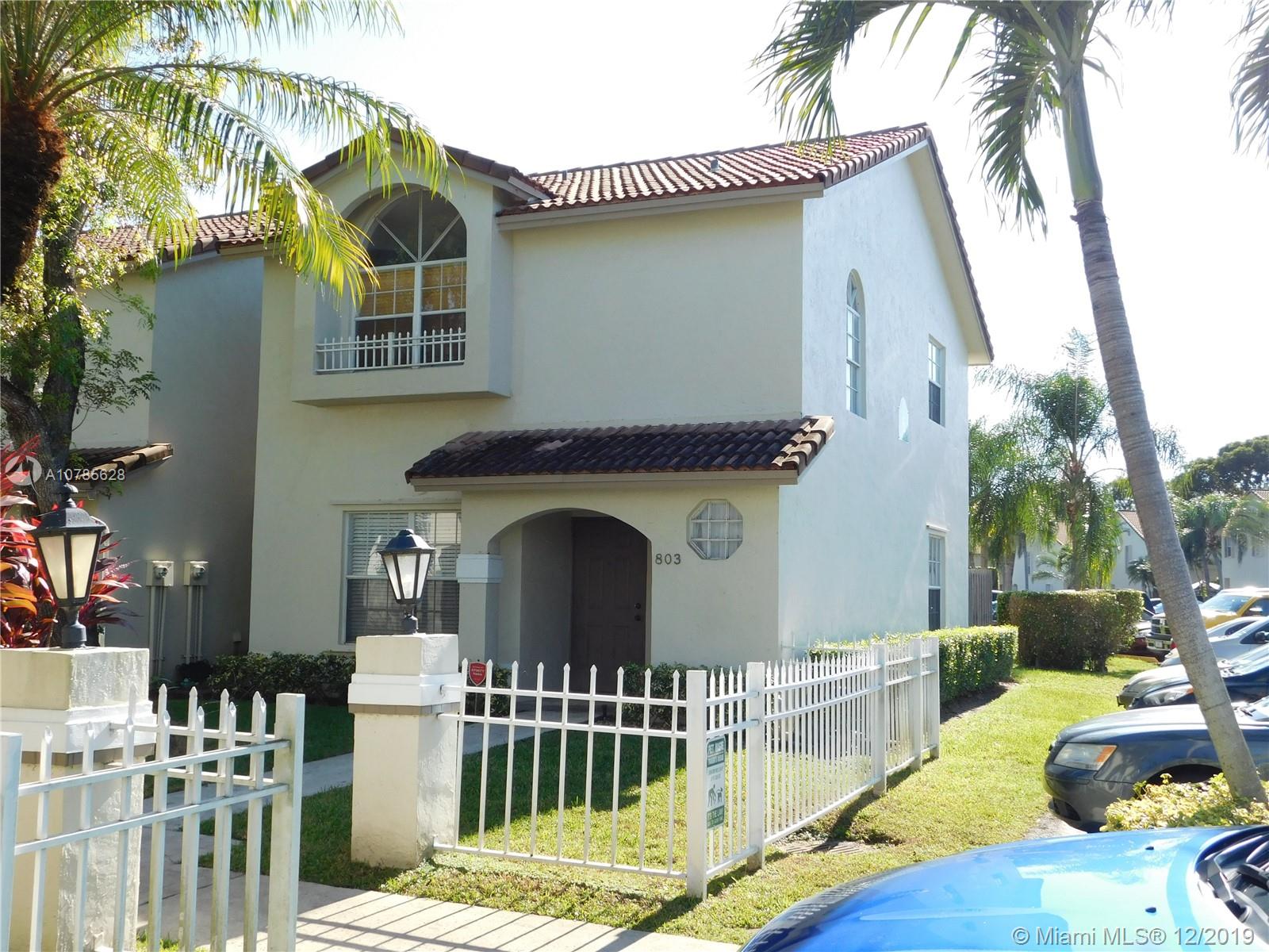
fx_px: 1320
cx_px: 634
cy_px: 476
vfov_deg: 39.7
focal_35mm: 36
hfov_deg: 51.4
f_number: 3.5
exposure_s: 1/500
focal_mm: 6.3
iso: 125
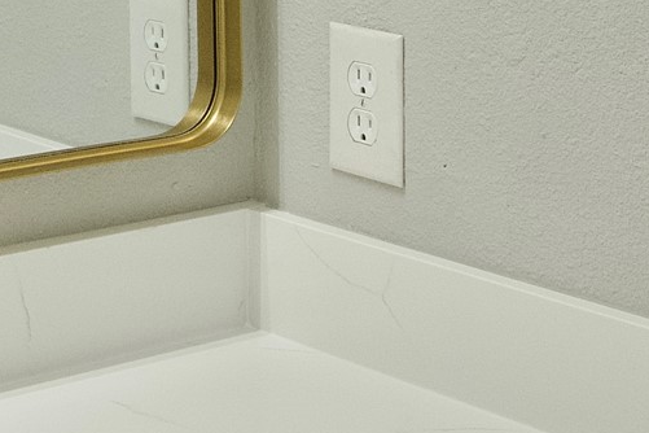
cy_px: -310
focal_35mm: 106
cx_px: -130
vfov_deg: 12.0
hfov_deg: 18.3
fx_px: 1914
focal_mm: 24.5
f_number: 14
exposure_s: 1/15
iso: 1600
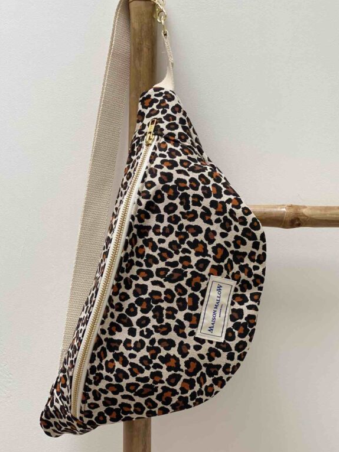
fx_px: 757
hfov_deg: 25.2
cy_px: 204
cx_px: 160
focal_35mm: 58
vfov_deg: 33.2
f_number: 2
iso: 64
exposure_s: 1/122
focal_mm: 6
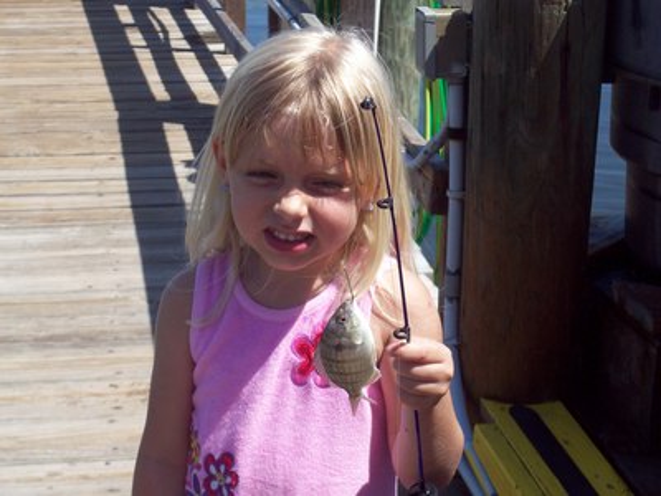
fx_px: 1757
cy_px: 248
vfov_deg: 16.1
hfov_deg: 21.3
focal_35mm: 92
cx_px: 330
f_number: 4.7
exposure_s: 1/634
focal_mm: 15.3
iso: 80
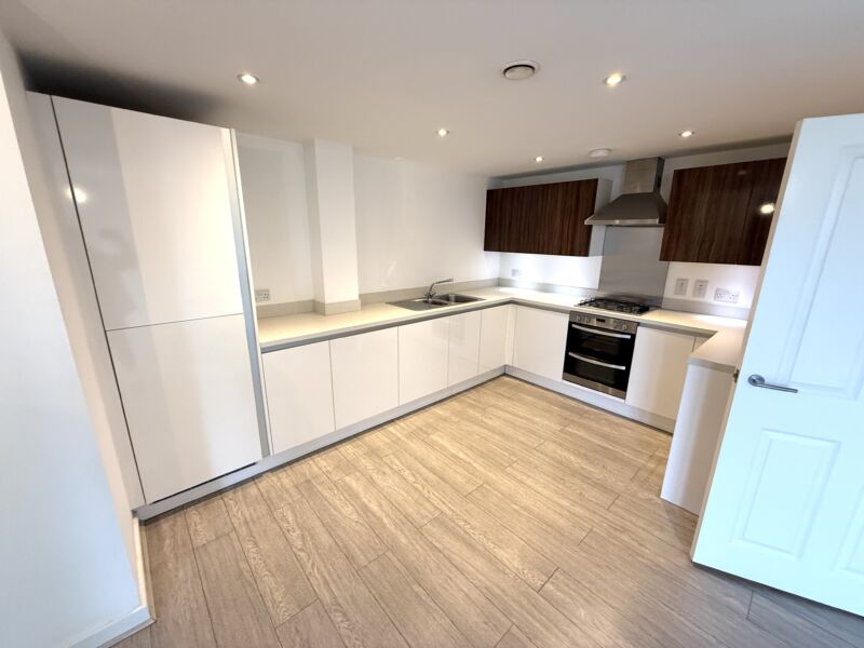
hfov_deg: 102.1
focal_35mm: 14
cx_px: 432
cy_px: 324
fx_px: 349
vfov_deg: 85.7
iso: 250
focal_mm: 2.22
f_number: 2.2
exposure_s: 1/100
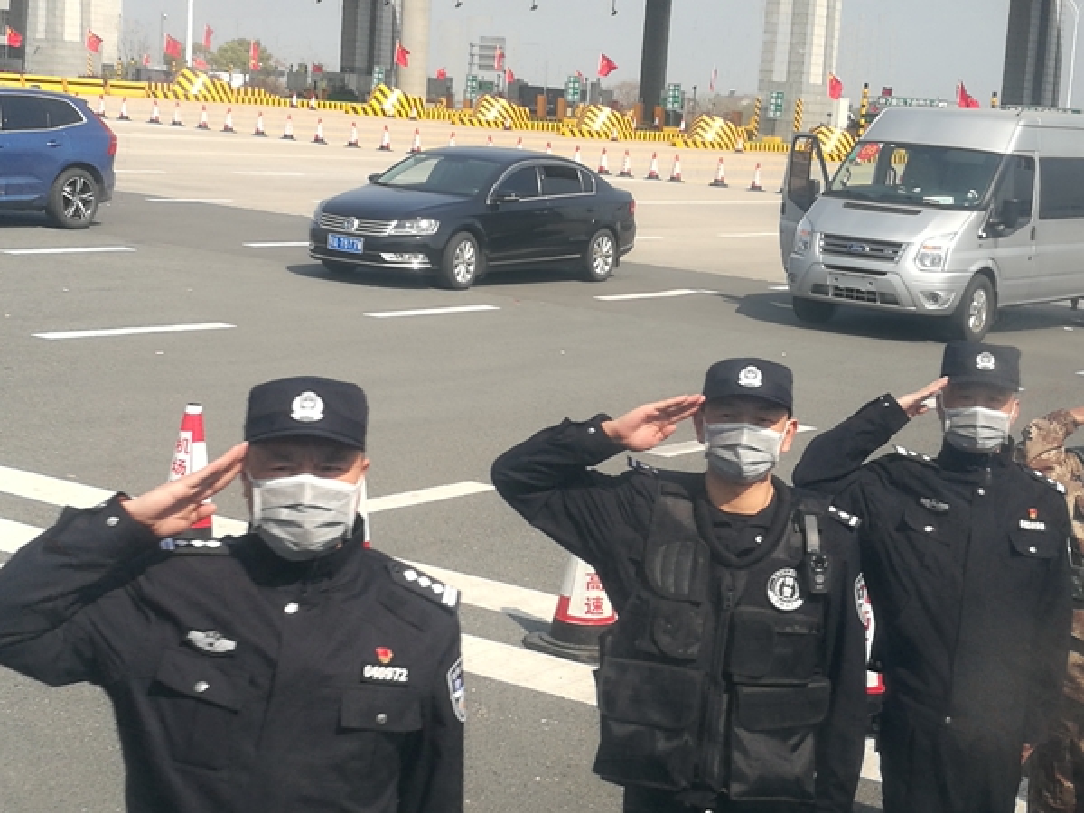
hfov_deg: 26.0
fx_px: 2349
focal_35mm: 75
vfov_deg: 19.6
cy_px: 406
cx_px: 542
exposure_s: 1/596
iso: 50
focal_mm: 4.5
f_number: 2.2
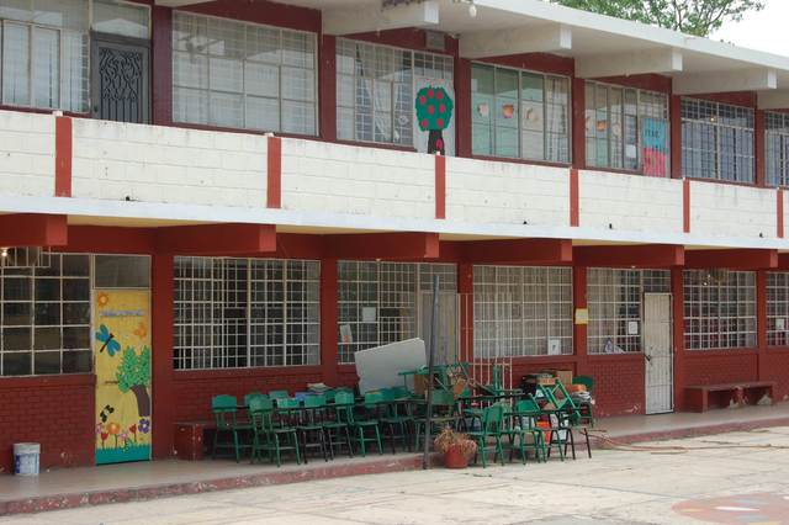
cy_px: 262
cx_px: 394
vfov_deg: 19.7
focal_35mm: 69
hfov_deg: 29.3
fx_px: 1511
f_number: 8
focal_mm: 46
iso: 200
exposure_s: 1/250
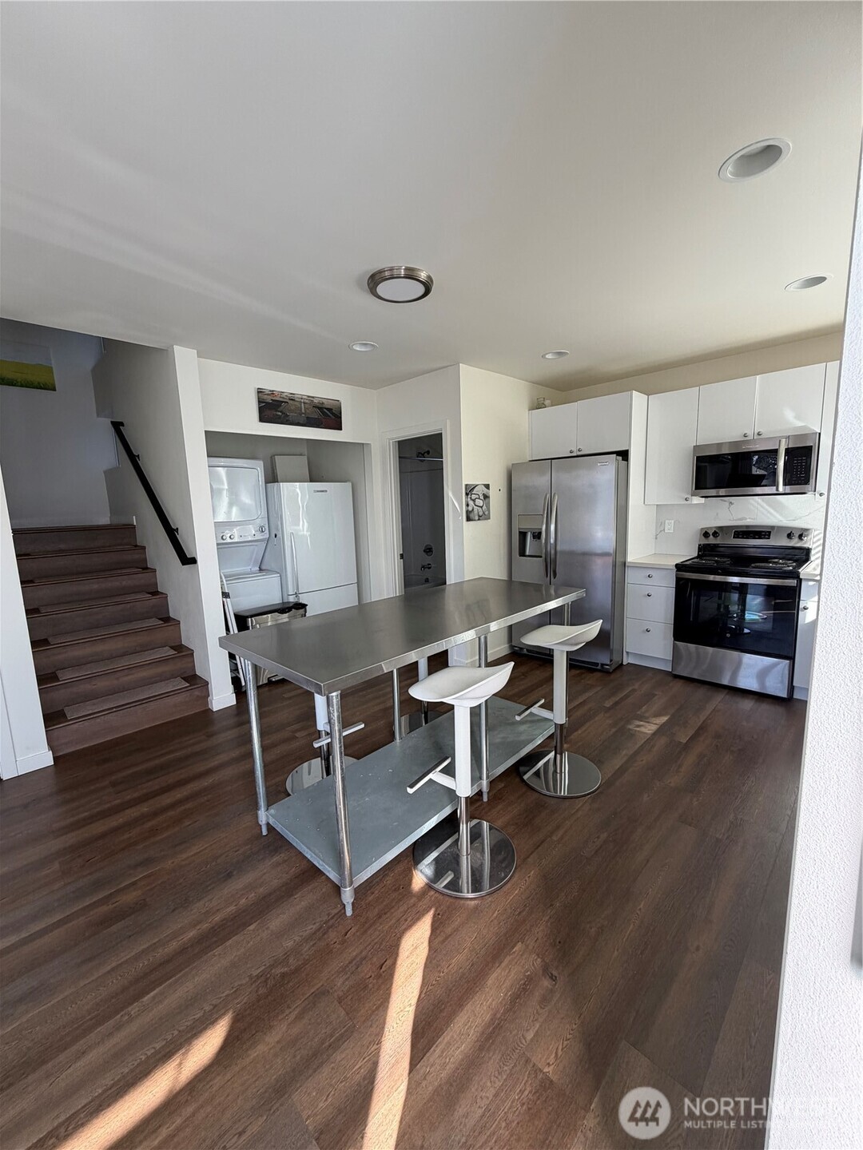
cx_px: 432
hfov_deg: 85.7
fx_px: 465
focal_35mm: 14
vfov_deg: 102.1
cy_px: 575
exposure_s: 1/121
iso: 100
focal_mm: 2.22
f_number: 2.2
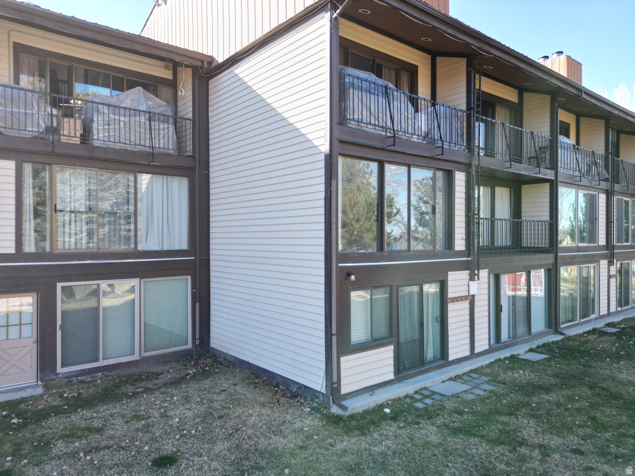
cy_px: 238
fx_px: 440
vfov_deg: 56.8
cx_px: 318
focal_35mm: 24
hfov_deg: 71.6
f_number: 1.7
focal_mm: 6.72
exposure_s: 1/640
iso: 200
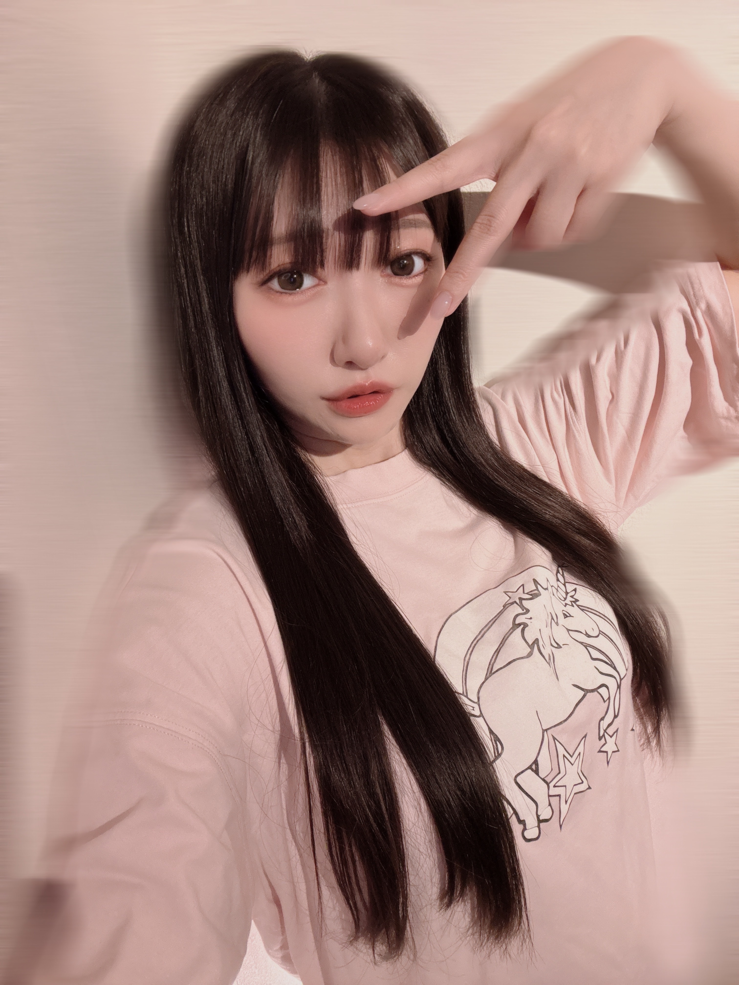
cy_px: 492
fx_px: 655
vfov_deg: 73.9
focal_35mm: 23
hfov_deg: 58.9
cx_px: 370
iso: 320
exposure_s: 1/33
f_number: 1.9
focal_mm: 2.69
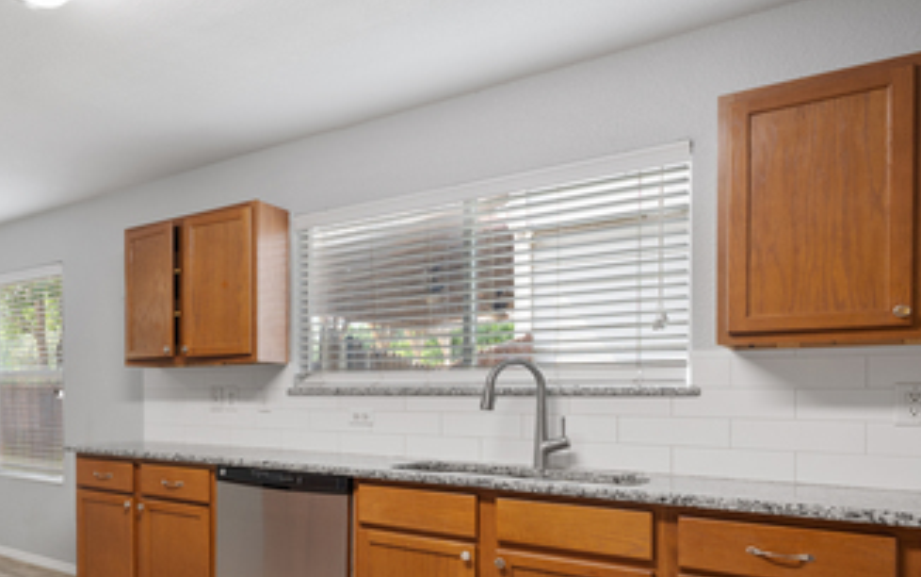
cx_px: 57
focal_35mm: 28
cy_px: 404
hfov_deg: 55.5
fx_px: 703
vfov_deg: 43.7
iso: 250
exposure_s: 1/3
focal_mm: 14
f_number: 9
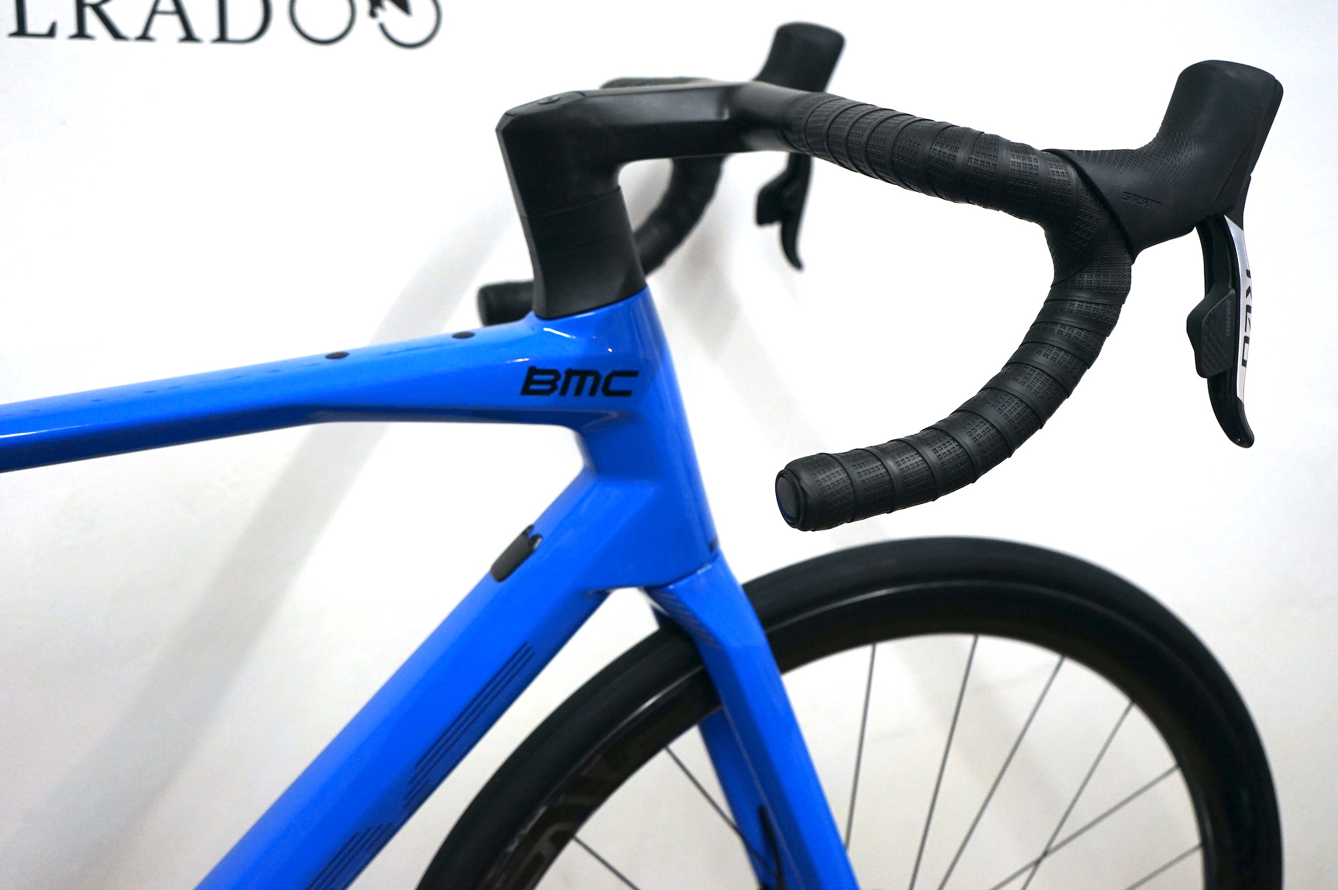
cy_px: 445
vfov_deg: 33.3
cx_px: 669
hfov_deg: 48.5
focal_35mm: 40
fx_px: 1485
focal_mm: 40
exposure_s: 1/160
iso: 1600
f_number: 4.5
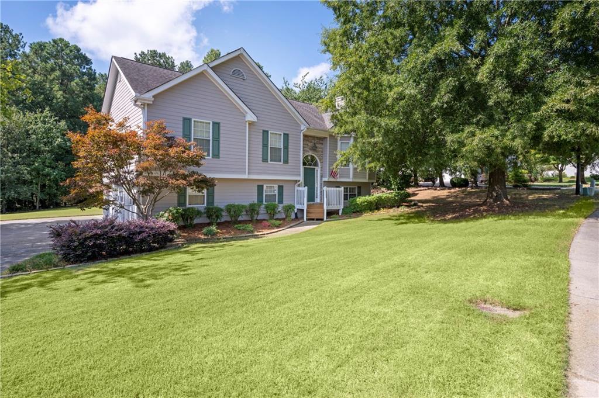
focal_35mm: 18
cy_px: 199
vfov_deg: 65.9
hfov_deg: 88.5
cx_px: 300
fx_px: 308
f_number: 8
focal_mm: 18.5
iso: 400
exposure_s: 1/2000
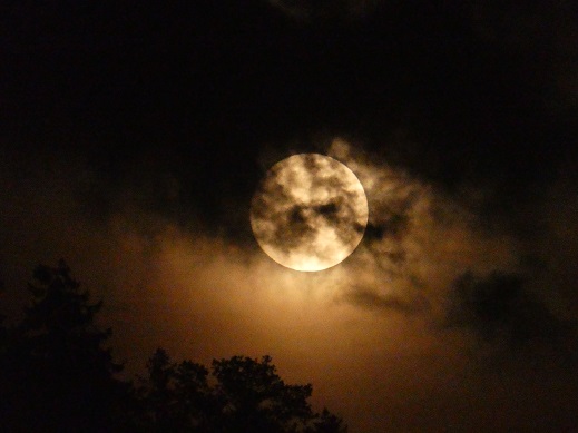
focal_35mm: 791
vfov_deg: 1.9
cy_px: 216
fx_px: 13205
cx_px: 289
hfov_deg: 2.5
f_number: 6.4
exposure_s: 1/8
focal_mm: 129
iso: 3200
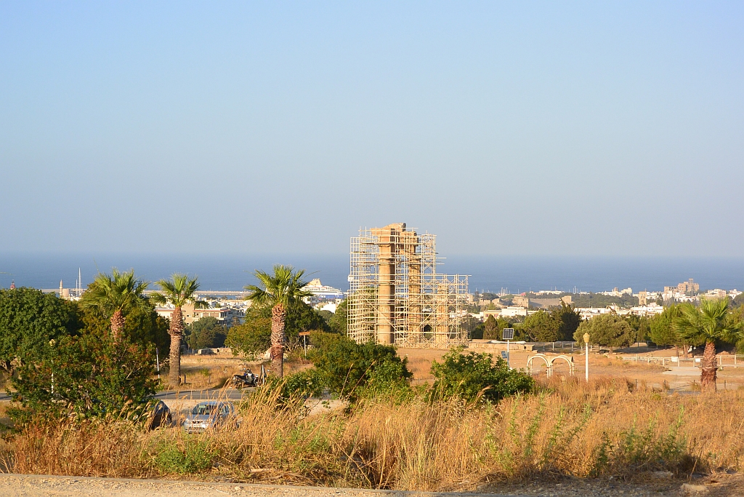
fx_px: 1674
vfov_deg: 16.9
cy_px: 248
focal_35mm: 81
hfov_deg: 25.1
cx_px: 372
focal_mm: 30
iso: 160
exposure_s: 1/500
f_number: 5.6
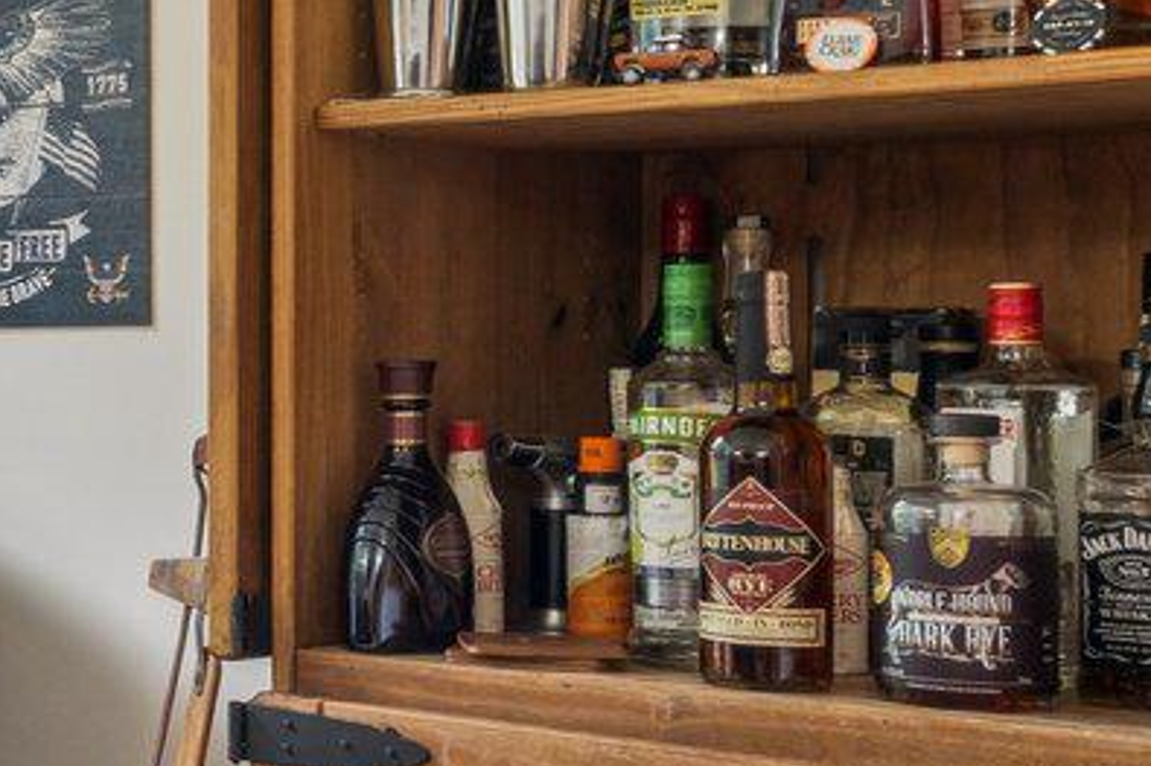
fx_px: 2652
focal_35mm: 83
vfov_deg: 16.4
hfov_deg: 18.2
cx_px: -1029
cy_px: 304
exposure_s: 1/8
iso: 250
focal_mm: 16
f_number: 10
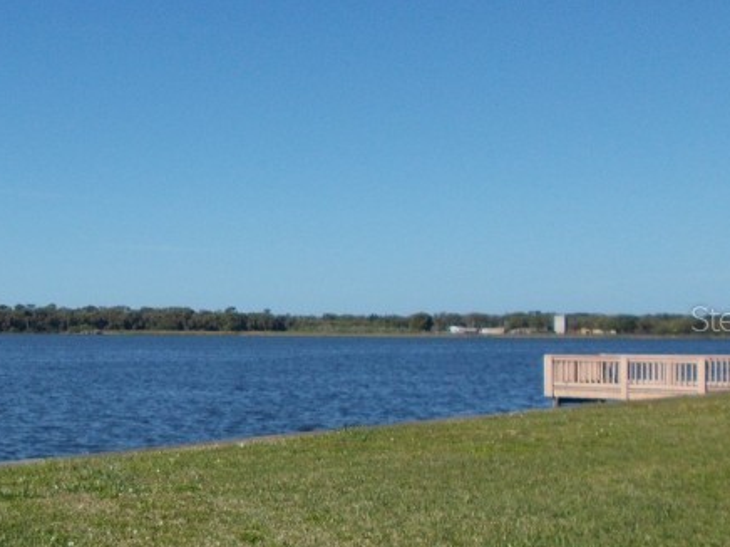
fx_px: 1286
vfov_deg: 24.0
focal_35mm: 61
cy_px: 318
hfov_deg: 29.5
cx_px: -8
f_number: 8
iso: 80
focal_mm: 4.6
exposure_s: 1/200
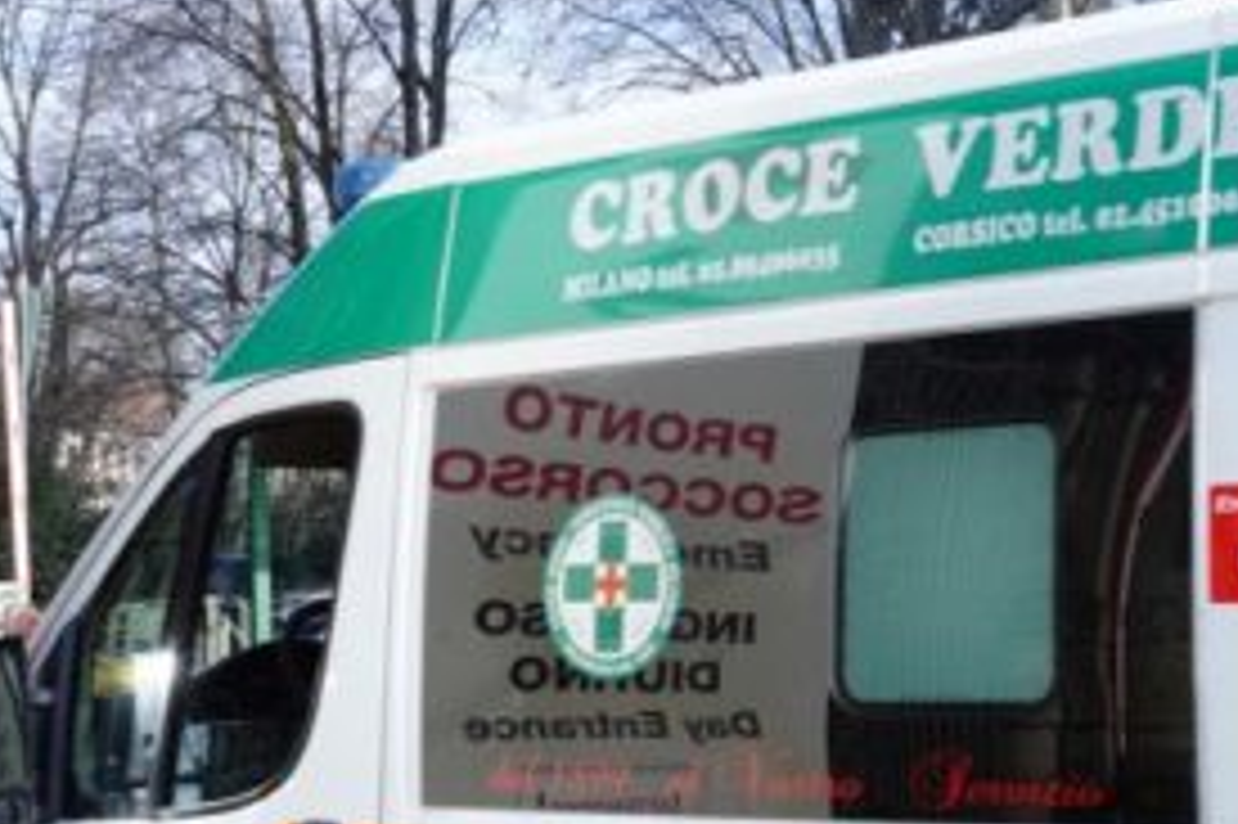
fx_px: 2303
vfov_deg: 20.3
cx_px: 972
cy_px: 338
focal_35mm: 67
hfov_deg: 29.5
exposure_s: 1/250
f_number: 10
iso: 400
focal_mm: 24
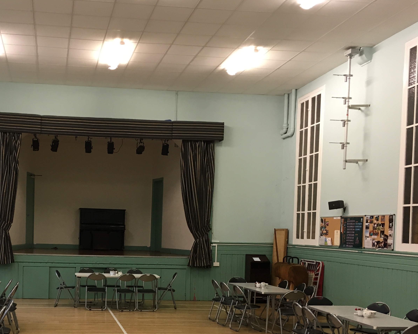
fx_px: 594
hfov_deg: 38.0
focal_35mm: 48
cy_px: 264
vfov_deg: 30.7
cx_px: 117
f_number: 2.2
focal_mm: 4.15
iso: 80
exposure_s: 1/33
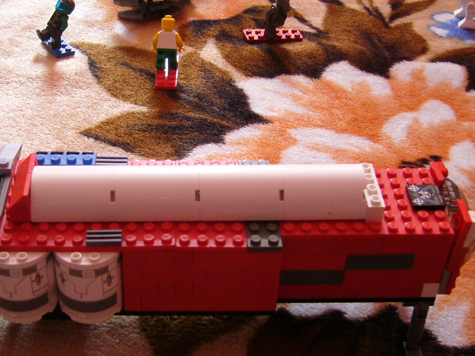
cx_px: 178
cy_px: 143
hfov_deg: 34.2
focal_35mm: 56
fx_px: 768
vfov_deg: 26.1
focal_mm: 5.8
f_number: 2.8
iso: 200
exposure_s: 1/15
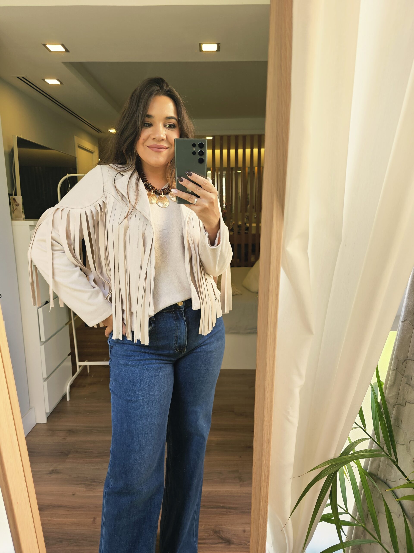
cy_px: 276
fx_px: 367
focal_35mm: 23
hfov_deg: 58.9
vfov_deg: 73.9
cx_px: 207
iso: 100
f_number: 1.7
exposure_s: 1/100
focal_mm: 6.3
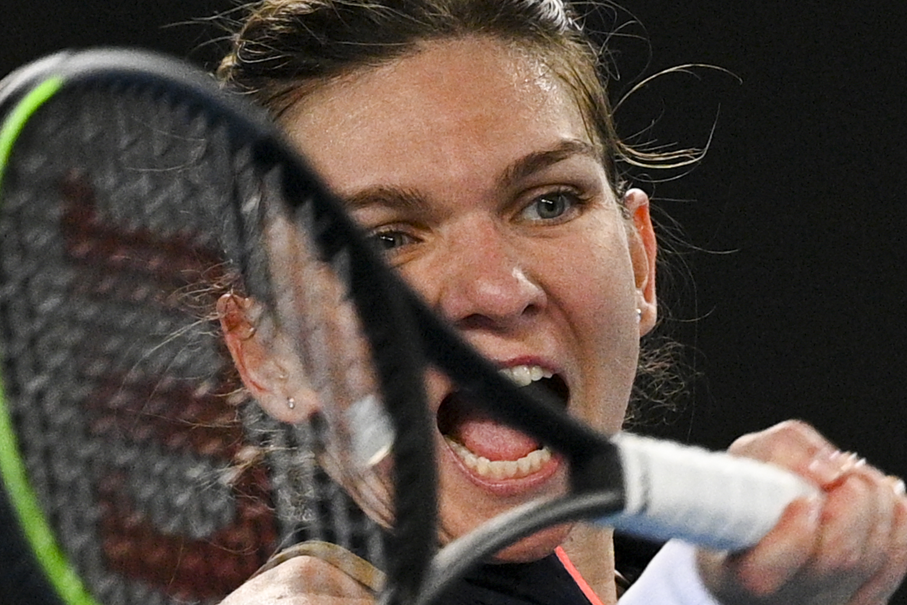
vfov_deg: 2.0
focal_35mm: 672
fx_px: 16929
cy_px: 449
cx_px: 642
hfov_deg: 3.1
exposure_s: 1/2000
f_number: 4
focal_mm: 370
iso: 5000
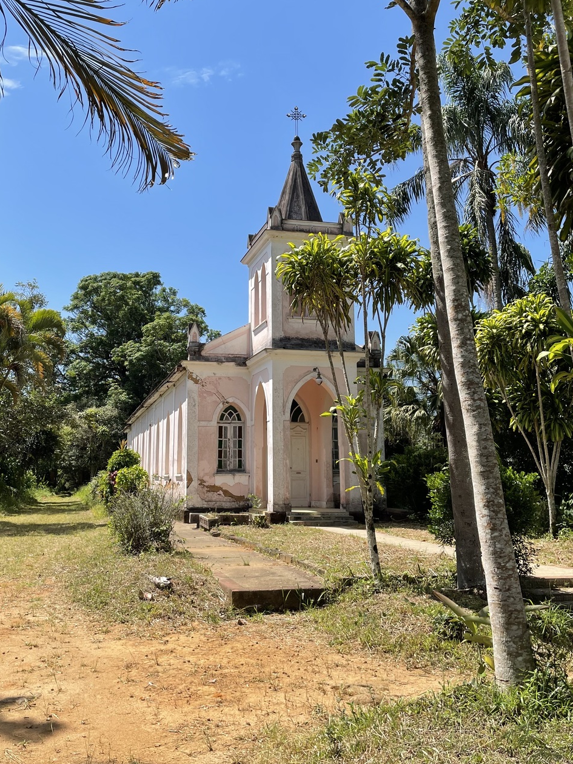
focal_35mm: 33
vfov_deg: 55.2
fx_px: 729
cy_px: 331
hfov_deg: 42.8
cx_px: 246
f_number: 1.6
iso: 32
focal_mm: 4.2
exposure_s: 1/2817
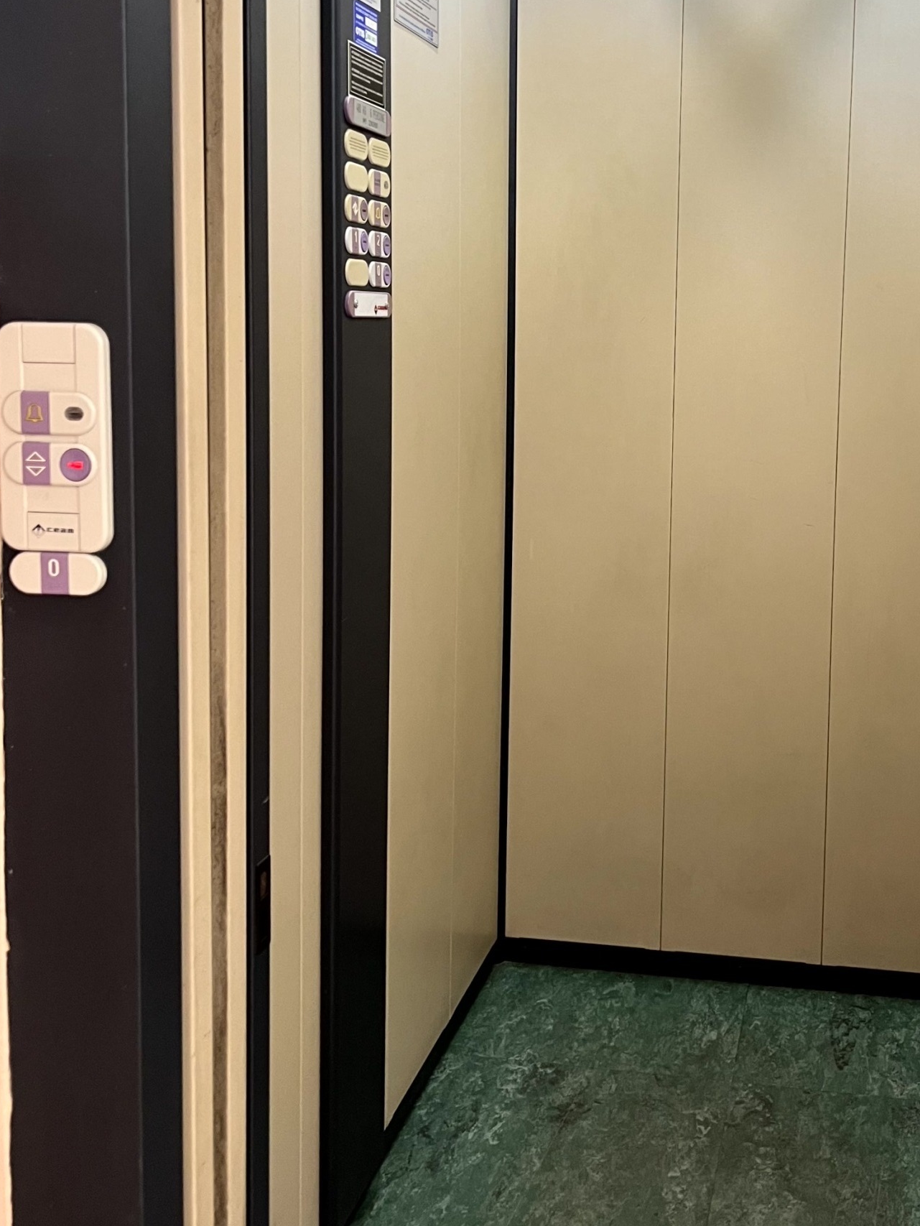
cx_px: 679
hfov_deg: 36.1
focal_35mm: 39
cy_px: 434
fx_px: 1382
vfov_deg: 47.3
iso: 160
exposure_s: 1/50
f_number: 1.5
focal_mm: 5.7
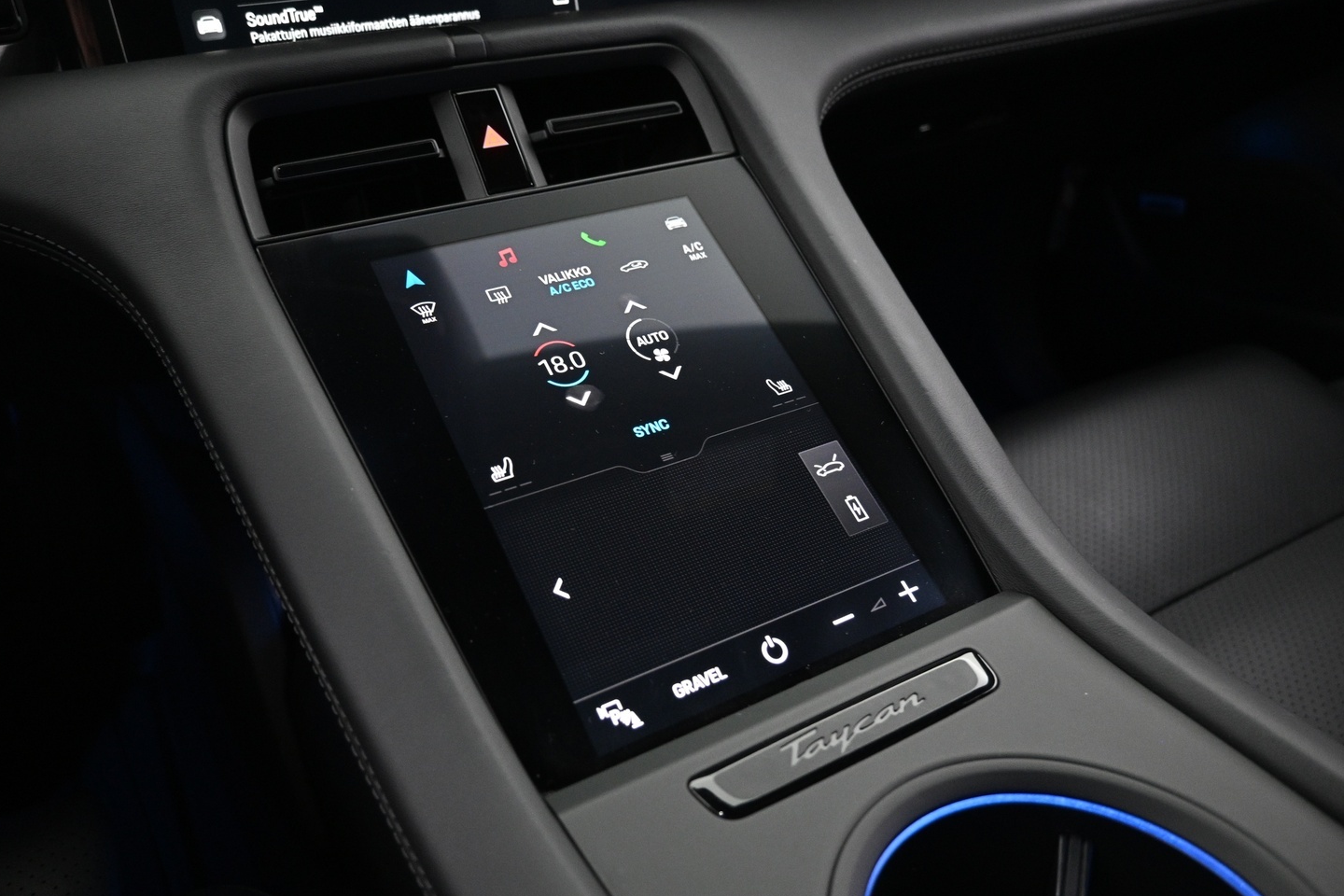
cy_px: 465
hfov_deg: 67.2
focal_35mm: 27
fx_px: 1008
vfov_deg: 47.9
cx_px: 608
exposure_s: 1/15
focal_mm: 16
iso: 1600
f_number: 3.5
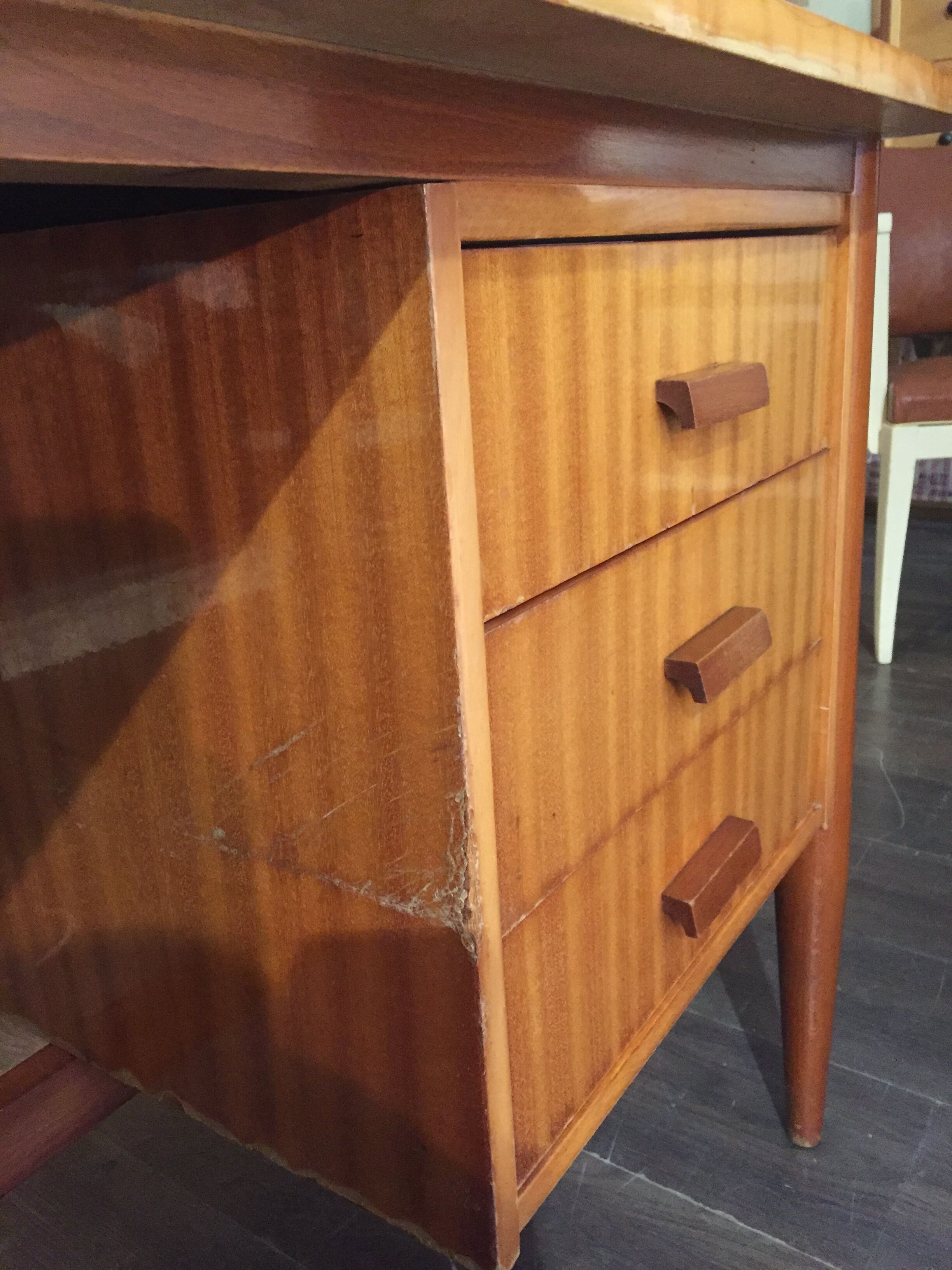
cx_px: 476
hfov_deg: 48.2
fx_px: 1063
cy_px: 635
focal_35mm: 29
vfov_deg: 61.7
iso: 320
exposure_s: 1/17
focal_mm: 4.15
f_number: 2.2
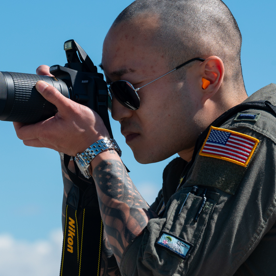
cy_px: 147
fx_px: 2742
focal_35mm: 304
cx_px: 83
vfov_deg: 5.8
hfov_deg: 5.8
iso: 125
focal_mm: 165
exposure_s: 1/250
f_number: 9
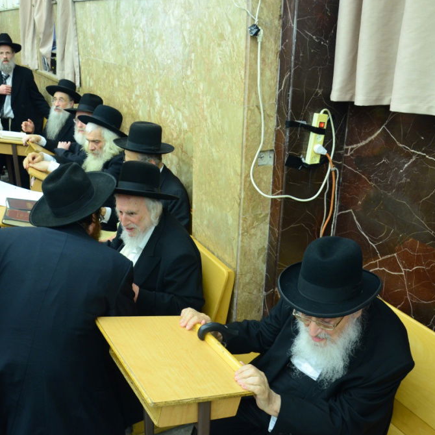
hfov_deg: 47.0
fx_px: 498
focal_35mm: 35
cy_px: 218
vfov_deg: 47.2
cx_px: 177
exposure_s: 1/100
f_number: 5.6
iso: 1250
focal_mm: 18
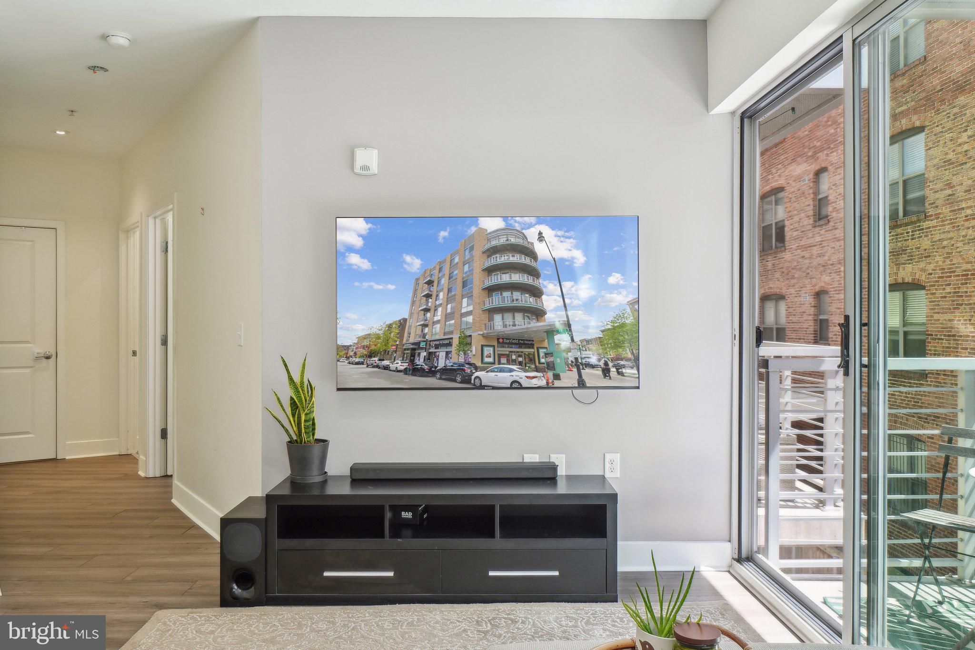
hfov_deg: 67.4
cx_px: 488
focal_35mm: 27
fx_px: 731
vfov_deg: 47.9
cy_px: 325
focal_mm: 18
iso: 100
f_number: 7.1
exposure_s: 1/10
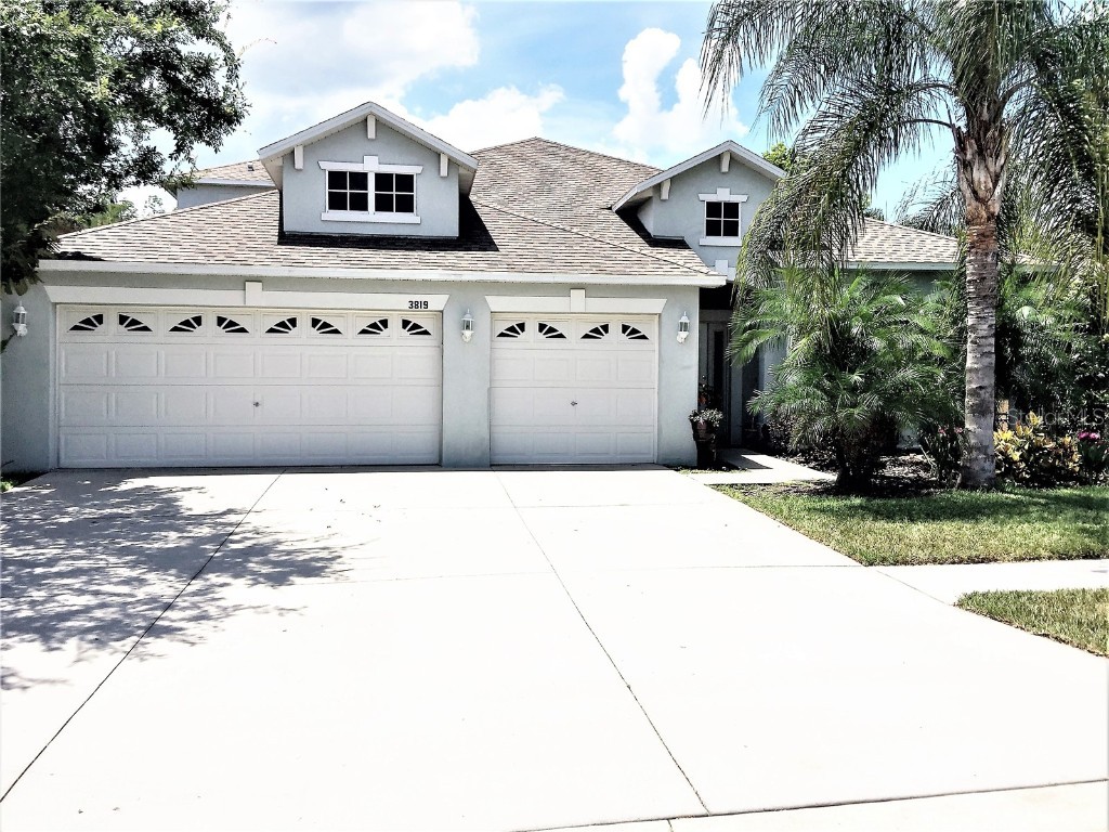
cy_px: 416
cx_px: 554
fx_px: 929
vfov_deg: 48.2
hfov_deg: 61.7
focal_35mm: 29
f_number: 2.2
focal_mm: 4.15
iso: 32
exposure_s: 1/2475
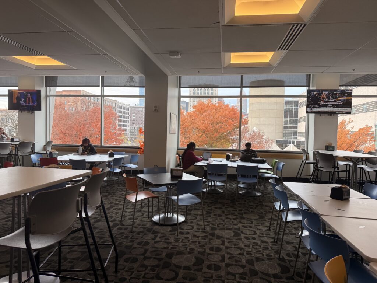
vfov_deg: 56.8
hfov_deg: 71.6
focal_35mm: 24
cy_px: 142
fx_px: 261
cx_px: 188
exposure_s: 1/318
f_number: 1.78
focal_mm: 6.76
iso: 80
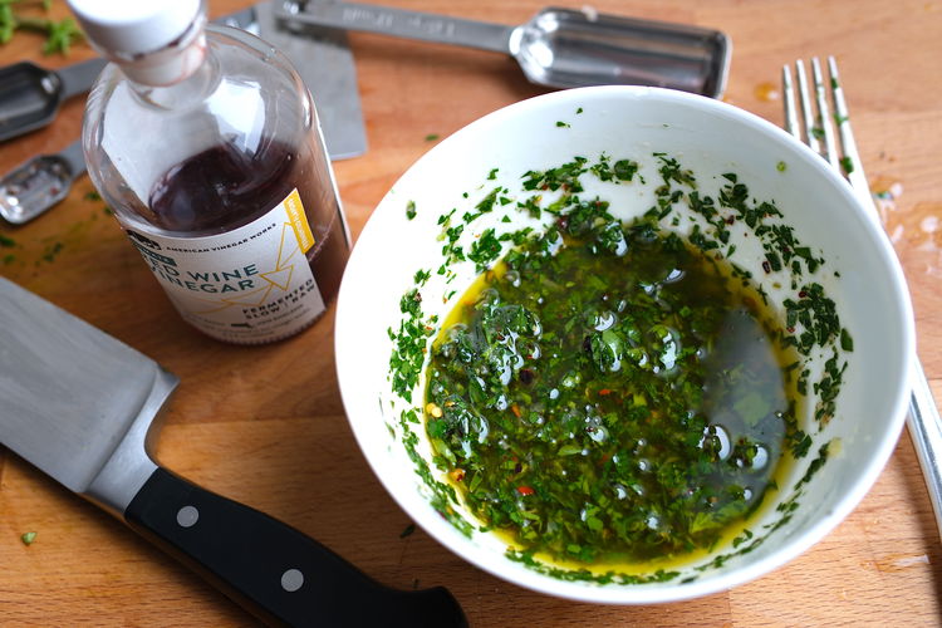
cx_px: 471
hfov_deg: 43.6
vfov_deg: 29.9
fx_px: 1177
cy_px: 314
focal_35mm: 45
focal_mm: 30
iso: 200
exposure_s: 1/42
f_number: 2.8
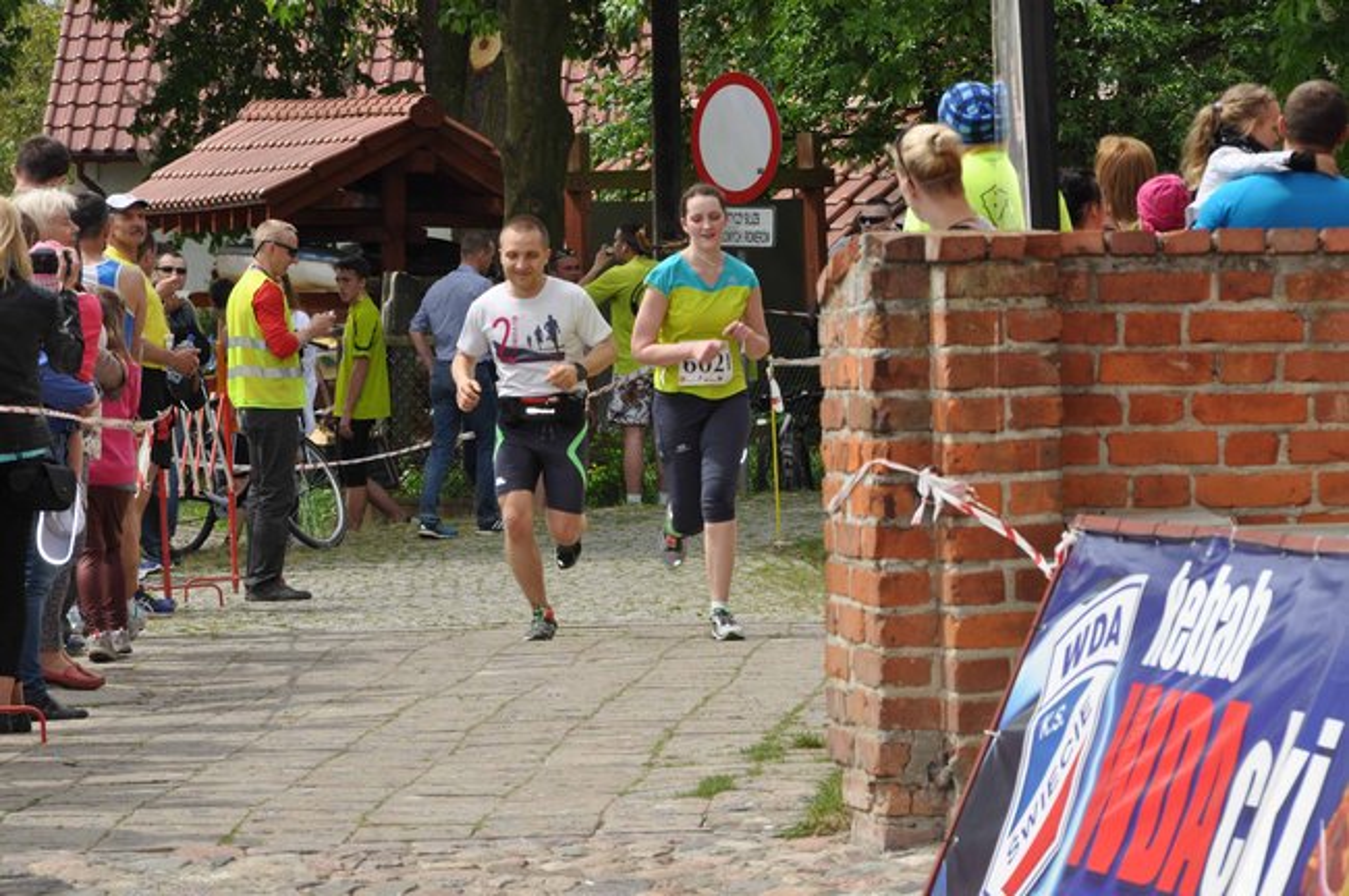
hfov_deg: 7.6
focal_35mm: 270
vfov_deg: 5.1
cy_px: 448
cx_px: 674
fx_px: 10107
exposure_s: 1/200
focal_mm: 180
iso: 200
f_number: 13
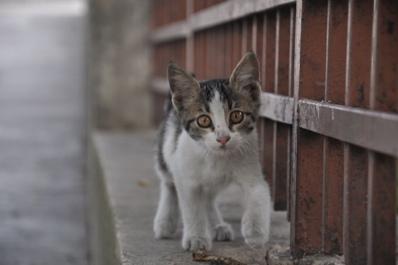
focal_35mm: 158
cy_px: 132
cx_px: 199
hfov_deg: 13.1
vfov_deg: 8.7
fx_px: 1739
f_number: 5.6
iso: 320
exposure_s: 1/125
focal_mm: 105
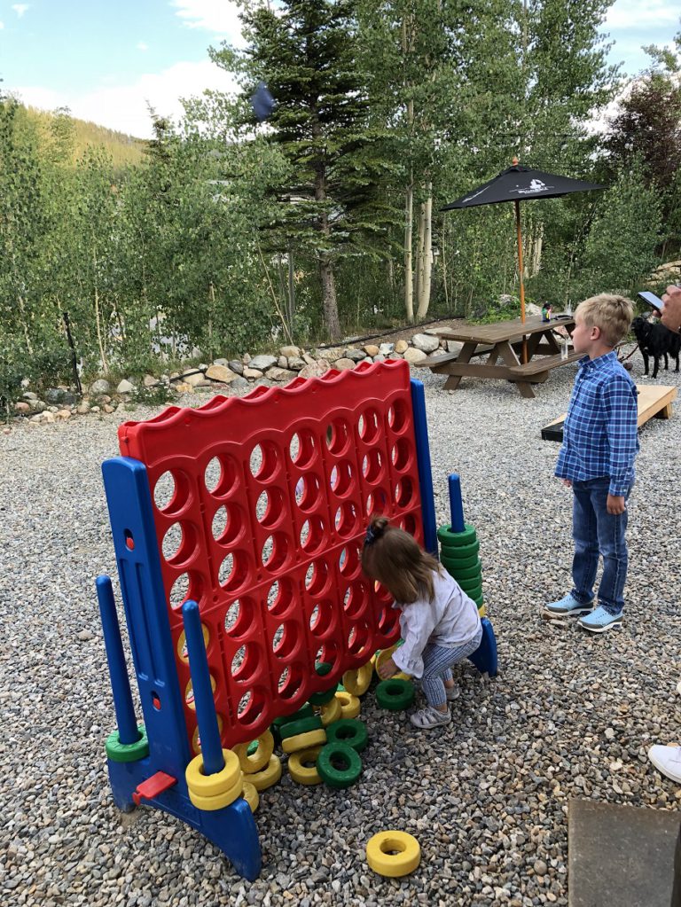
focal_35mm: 28
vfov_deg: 63.4
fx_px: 734
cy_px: 454
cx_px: 340
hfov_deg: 49.8
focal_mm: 3.99
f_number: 1.8
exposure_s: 1/120
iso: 32
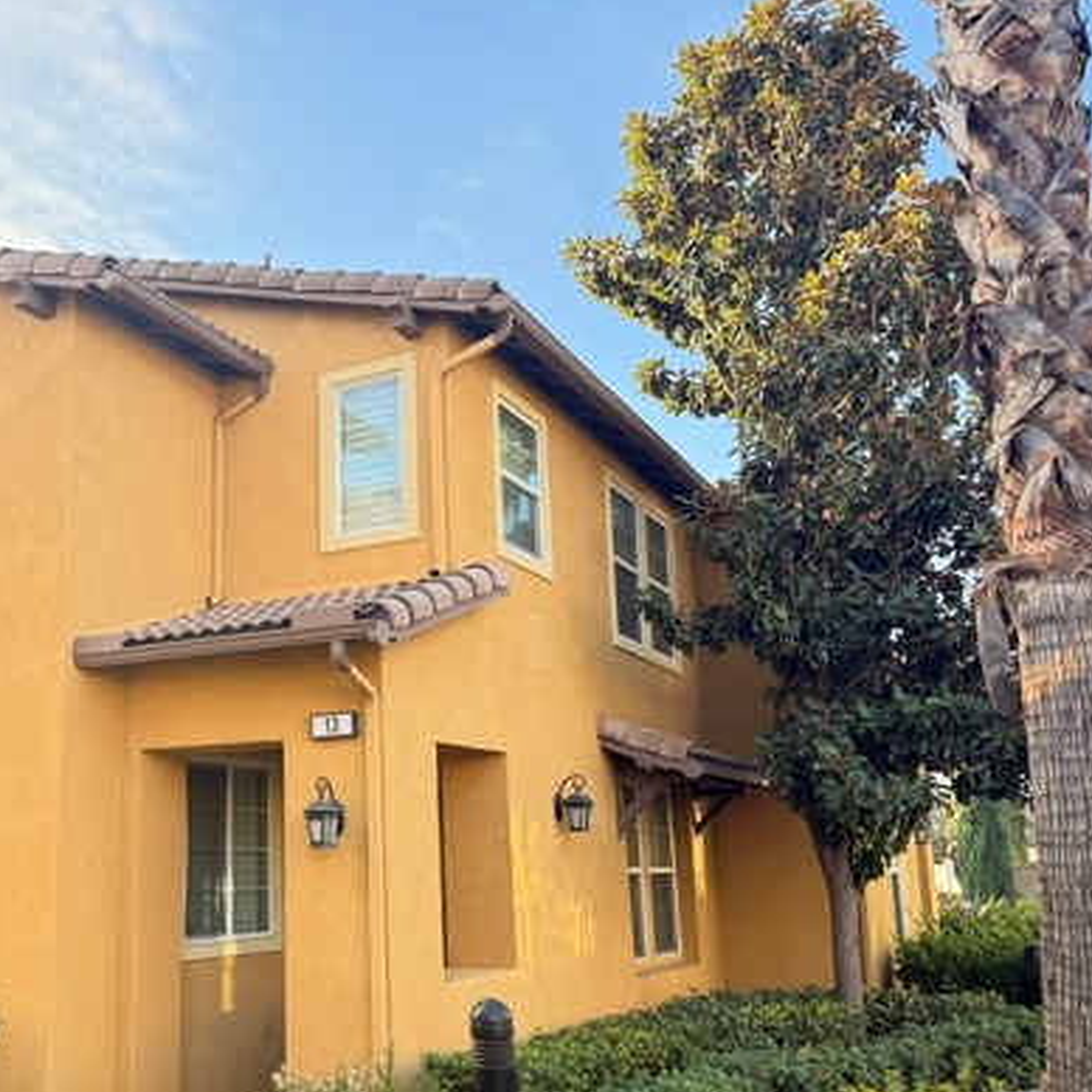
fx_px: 1249
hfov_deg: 45.4
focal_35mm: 35
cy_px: 619
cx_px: 259
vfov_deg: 47.1
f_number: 1.78
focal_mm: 6.76
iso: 100
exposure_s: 1/361
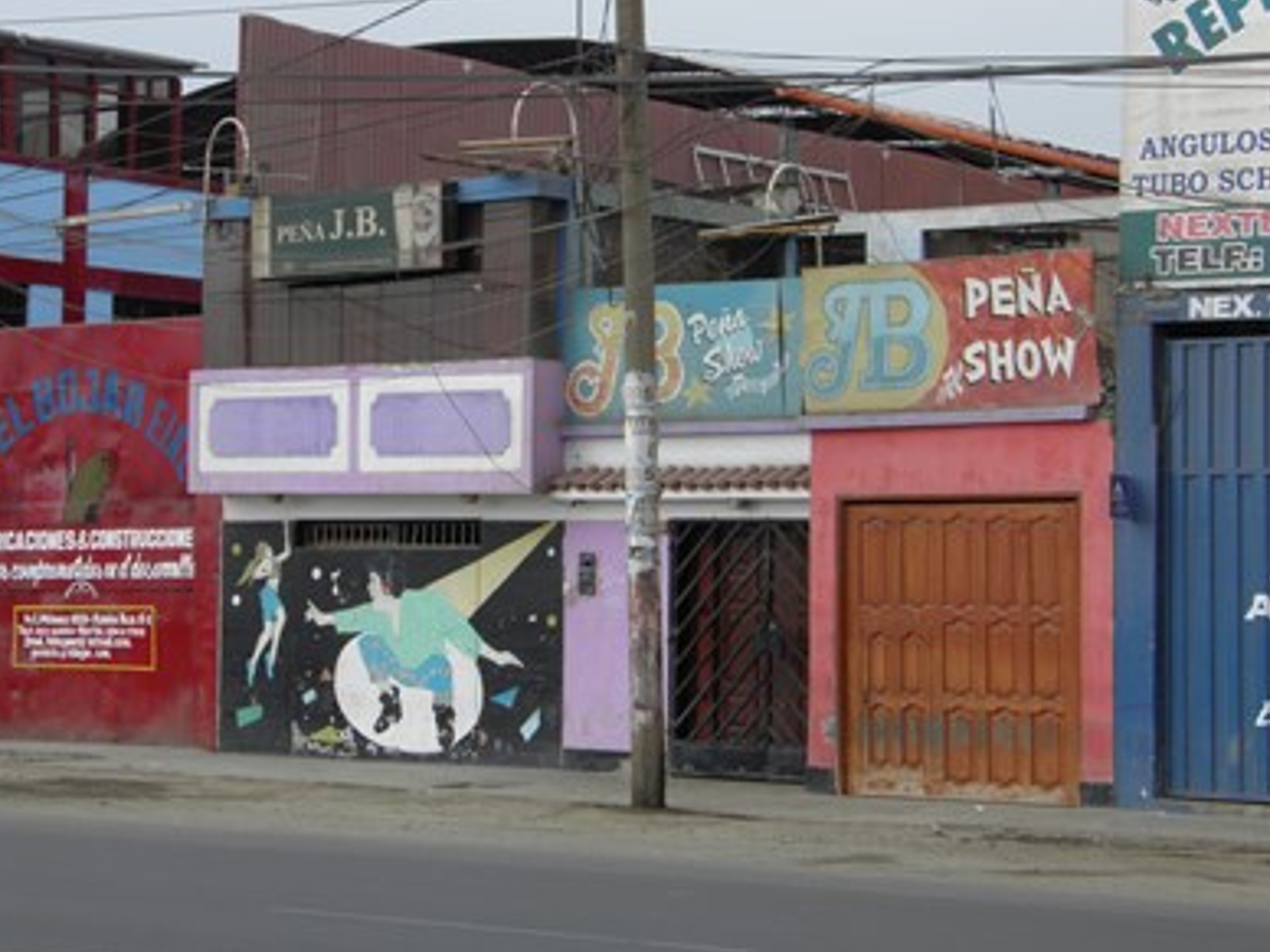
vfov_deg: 15.2
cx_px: 589
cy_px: 415
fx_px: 3559
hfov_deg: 20.2
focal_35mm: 97
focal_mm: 15.2
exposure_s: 1/320
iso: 50
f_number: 5.6
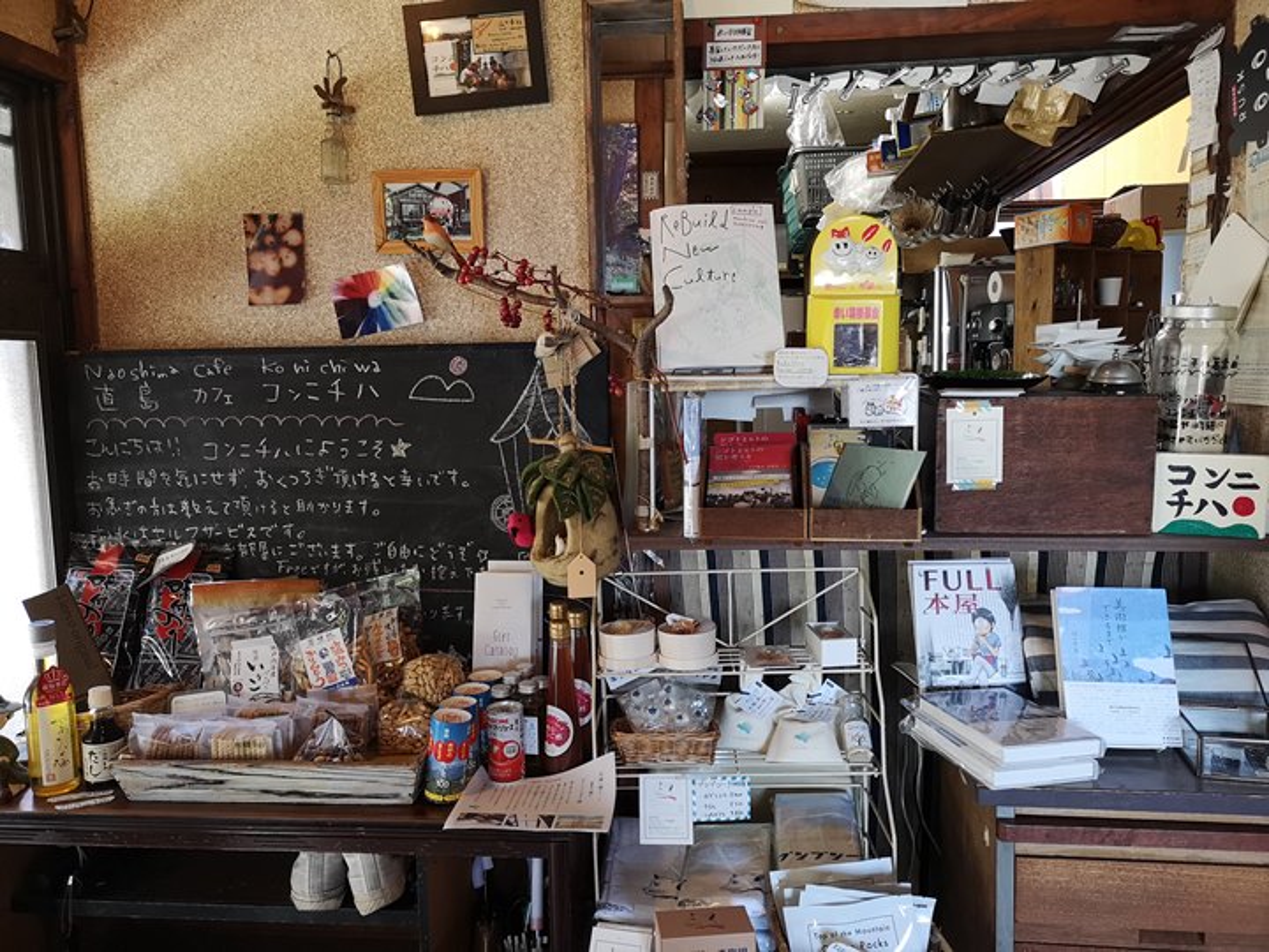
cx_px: 634
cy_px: 476
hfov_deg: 65.3
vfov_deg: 51.4
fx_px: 990
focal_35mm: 27
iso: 160
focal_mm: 3.95
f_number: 1.8
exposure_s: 1/60
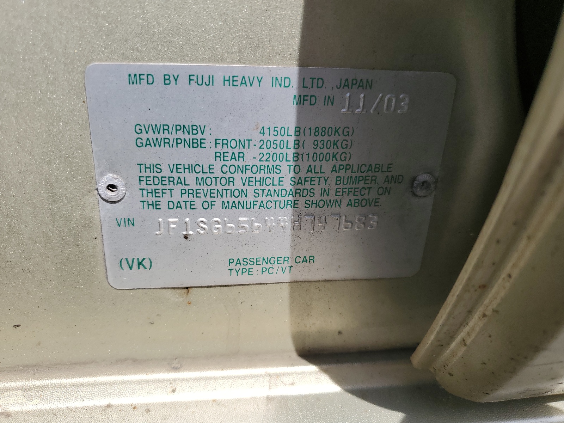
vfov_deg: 53.1
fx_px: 424
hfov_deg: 67.3
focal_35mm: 26
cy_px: 212
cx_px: 282
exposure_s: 1/2500
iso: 50
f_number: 1.5
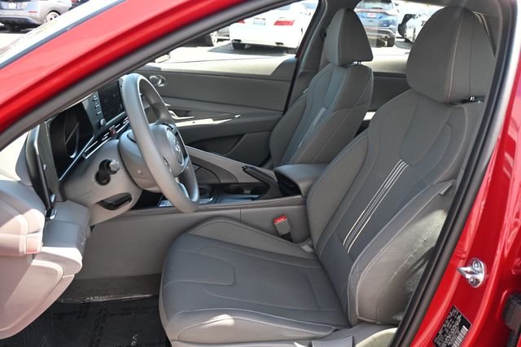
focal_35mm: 30
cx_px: 260
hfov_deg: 62.0
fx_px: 434
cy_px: 174
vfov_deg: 43.6
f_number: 3.8
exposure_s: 1/160
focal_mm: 20
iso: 400
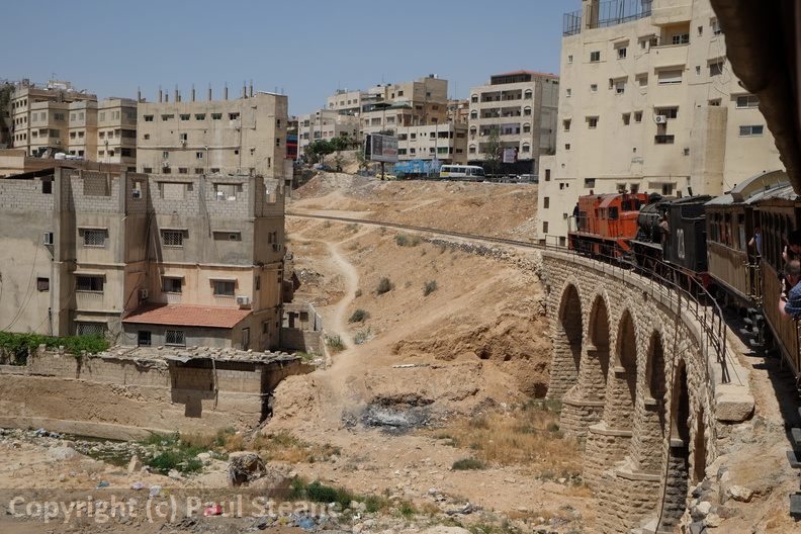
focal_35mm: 43
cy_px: 267
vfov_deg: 31.2
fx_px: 957
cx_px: 400
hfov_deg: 45.4
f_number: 9
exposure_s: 1/500
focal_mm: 28.9
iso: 200
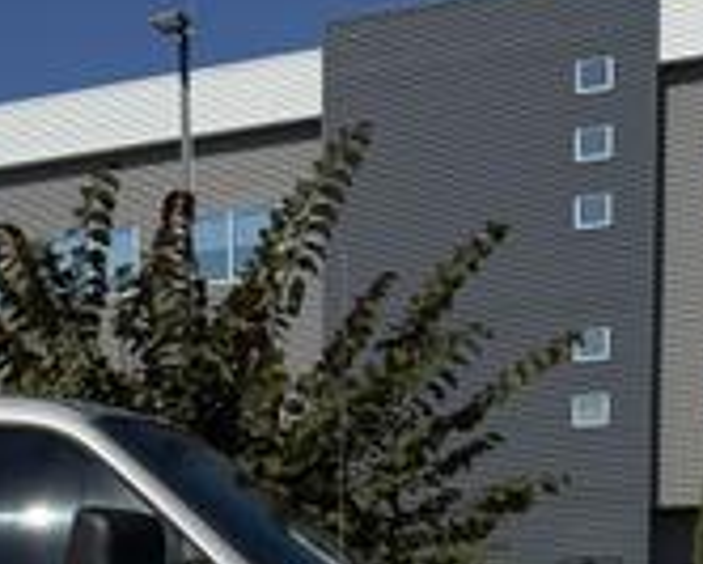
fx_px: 1478
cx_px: -4
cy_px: 759
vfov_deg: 19.6
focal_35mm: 71
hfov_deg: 25.4
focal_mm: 6.76
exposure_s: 1/10309
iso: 80
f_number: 1.78
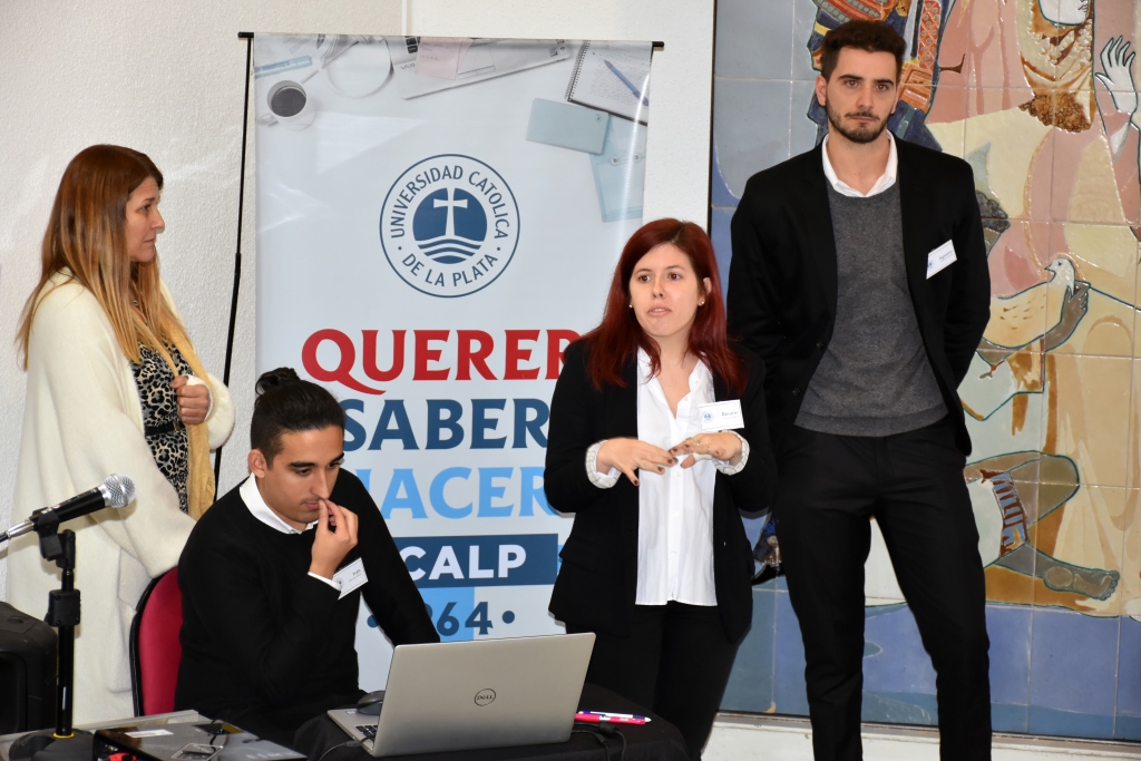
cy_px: 380
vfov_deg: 13.0
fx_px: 3328
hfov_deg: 19.5
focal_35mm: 105
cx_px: 570
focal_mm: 70
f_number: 5
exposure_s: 1/60
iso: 800
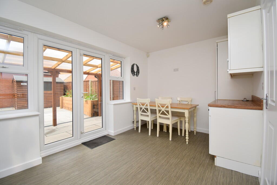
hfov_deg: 100.4
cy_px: 92
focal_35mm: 15
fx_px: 115
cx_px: 138
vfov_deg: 77.3
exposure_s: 1/200
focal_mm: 10
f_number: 5
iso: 110
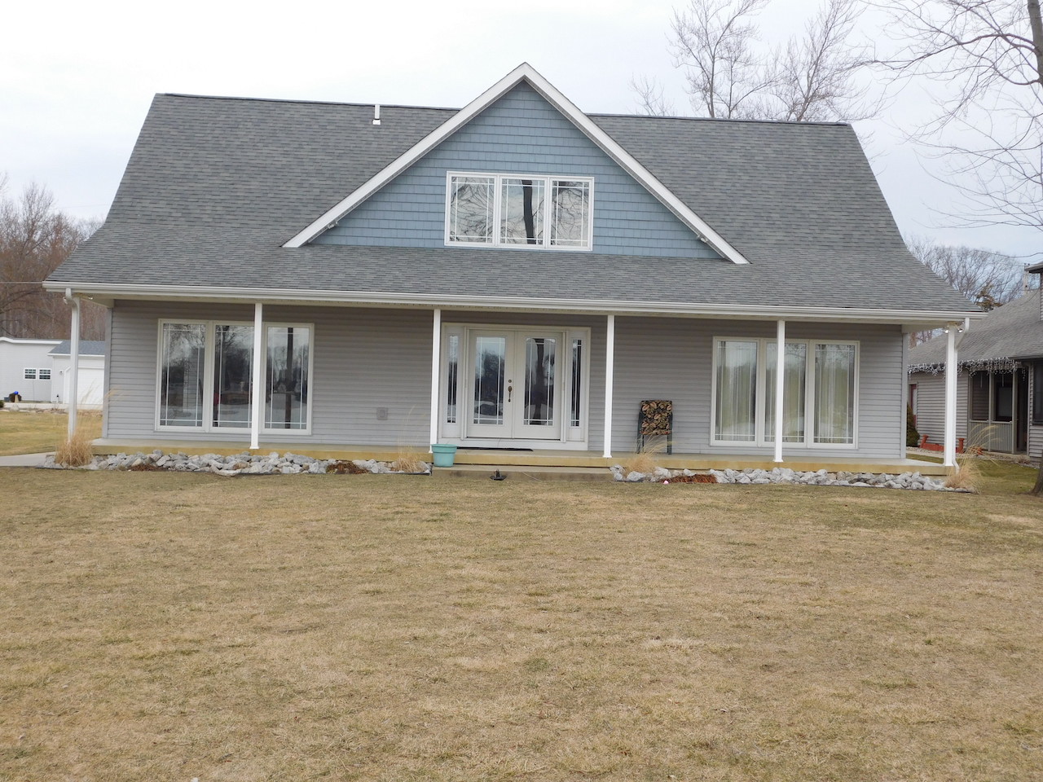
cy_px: 391
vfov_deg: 32.2
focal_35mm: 45
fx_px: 1356
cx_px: 522
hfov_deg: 42.1
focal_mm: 8
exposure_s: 1/500
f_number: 3.7
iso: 125
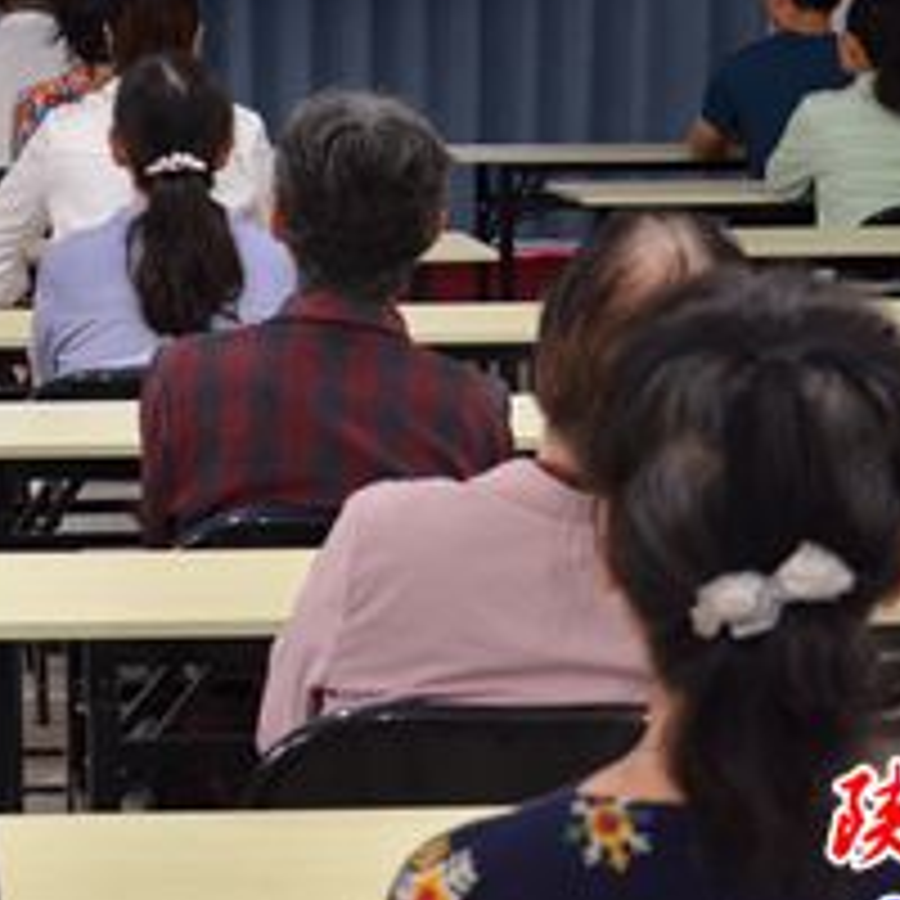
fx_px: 3920
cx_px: 144
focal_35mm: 133
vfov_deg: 13.0
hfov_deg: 13.0
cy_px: 97
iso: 500
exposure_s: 1/30
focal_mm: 35
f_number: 4.5
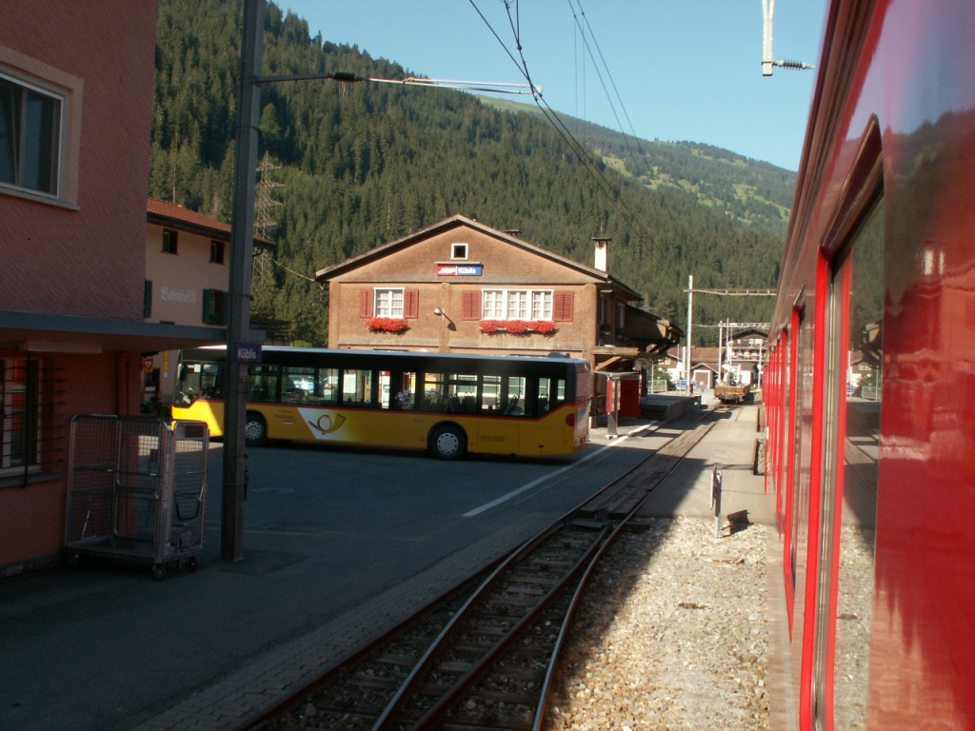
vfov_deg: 40.7
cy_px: 366
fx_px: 986
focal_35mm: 35
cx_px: 488
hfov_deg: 52.6
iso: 50
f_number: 5.6
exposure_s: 1/160
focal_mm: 5.86
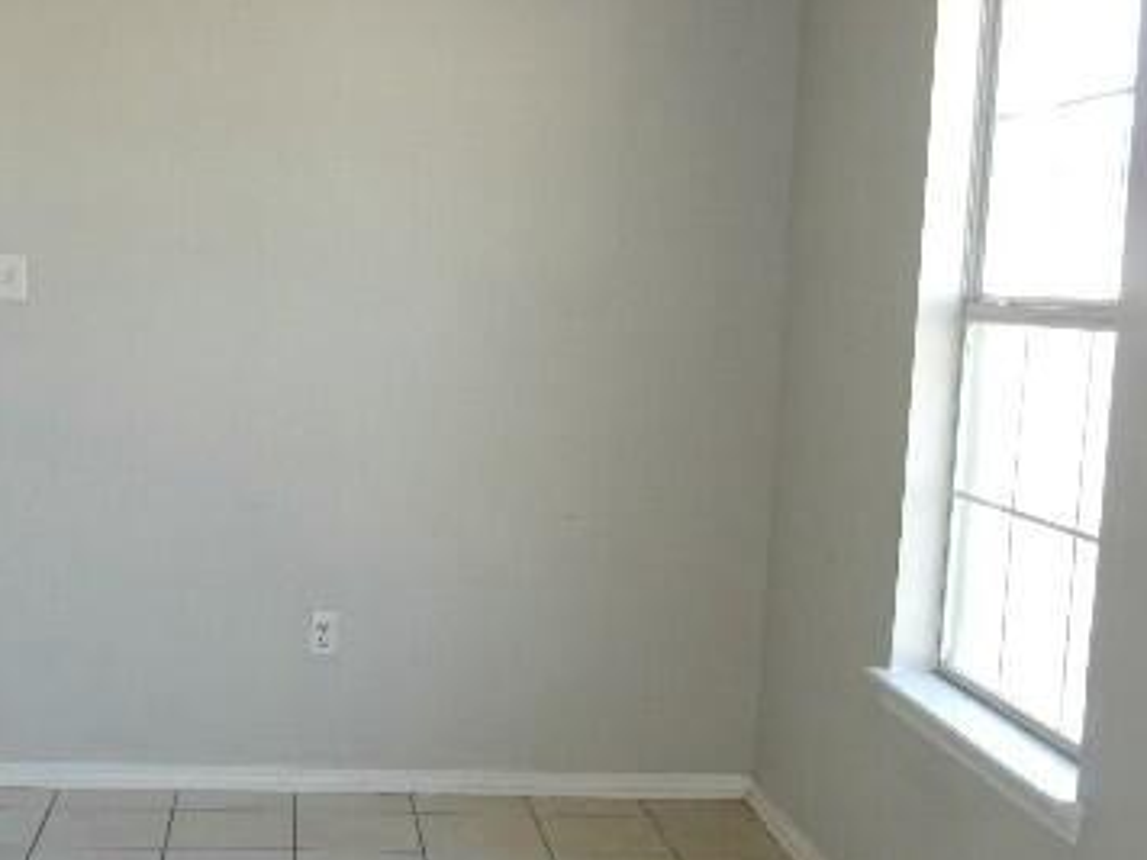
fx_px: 1789
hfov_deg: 35.4
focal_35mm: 54
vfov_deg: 27.0
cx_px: 432
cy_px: 486
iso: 160
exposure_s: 1/30
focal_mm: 5.4
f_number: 4
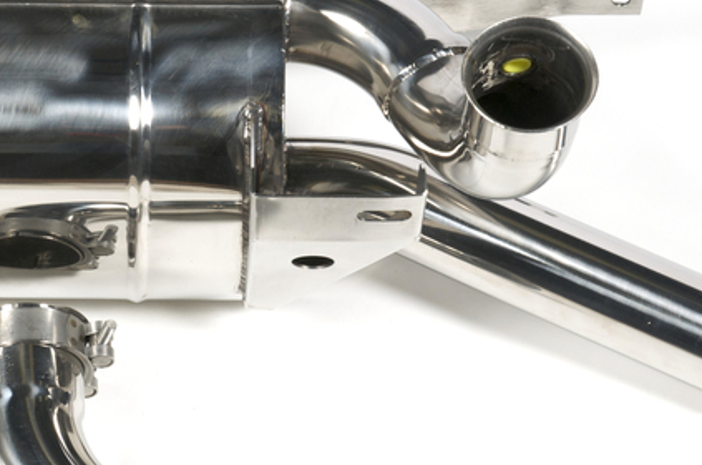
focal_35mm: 164
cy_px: 213
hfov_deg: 12.4
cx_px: -28
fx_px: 3191
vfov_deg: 8.3
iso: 200
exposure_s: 1/160
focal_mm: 42
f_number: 13
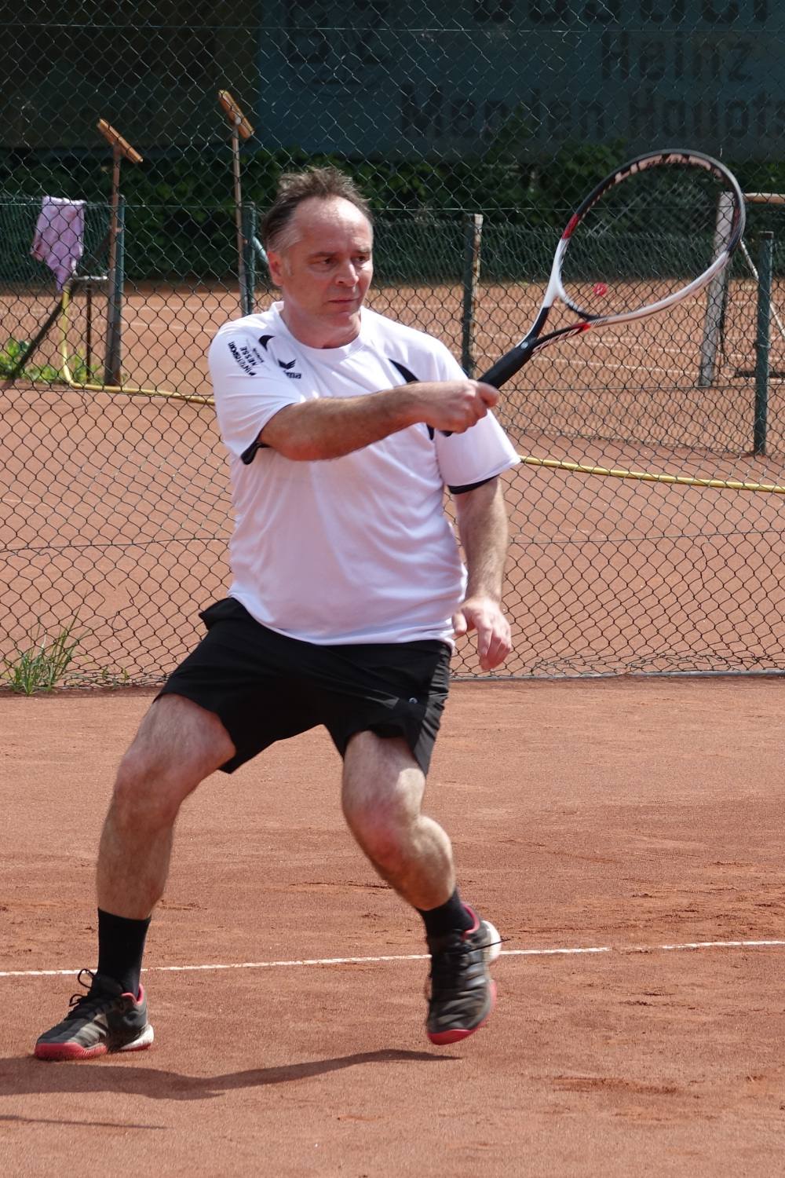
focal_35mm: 139
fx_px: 4546
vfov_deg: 14.8
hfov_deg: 9.9
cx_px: 392
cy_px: 589
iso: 100
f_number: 4
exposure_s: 1/640
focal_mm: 51.14
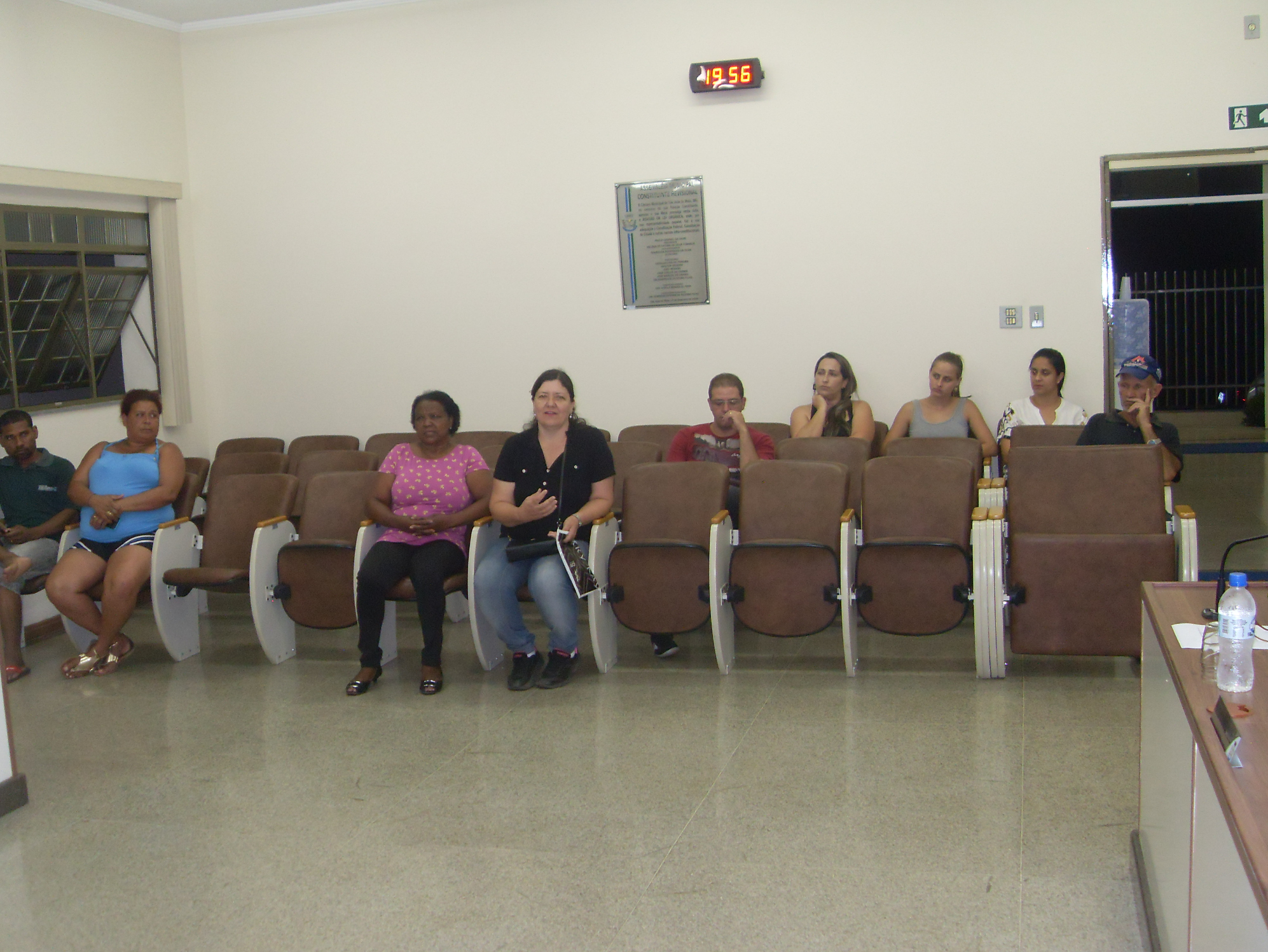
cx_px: 619
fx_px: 1392
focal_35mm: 38
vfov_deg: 37.7
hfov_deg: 49.0
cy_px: 481
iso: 200
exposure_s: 1/45
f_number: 2.8
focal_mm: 6.3
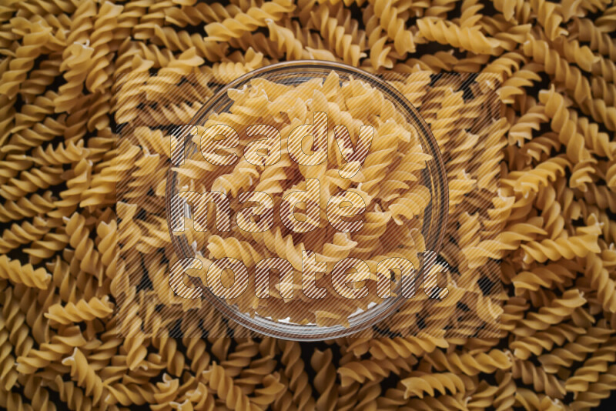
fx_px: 856
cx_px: 308
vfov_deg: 27.0
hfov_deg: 39.6
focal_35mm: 50
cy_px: 206
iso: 160
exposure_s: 1/100
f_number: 8
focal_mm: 50
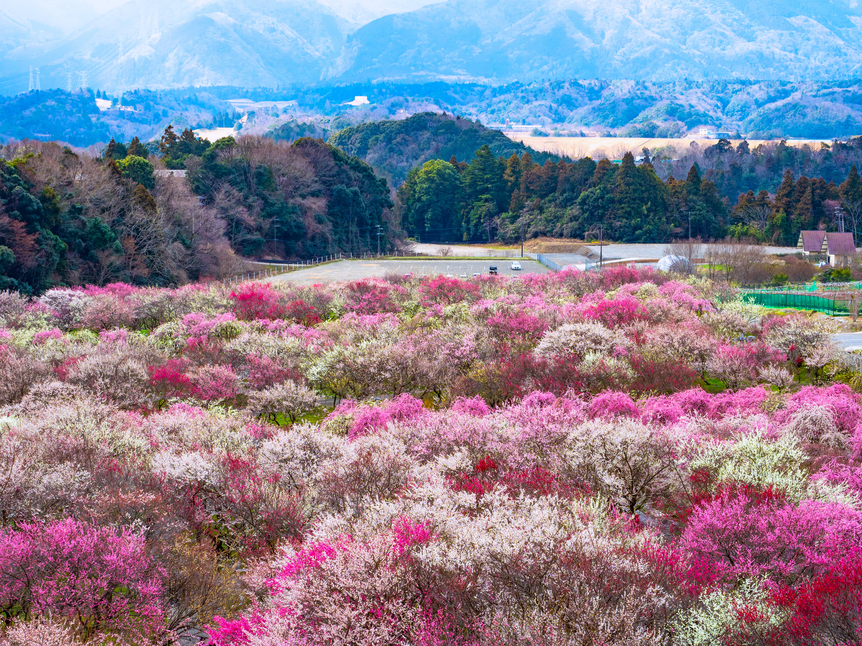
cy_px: 323
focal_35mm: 64
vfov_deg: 22.9
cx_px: 431
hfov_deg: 30.3
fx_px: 1594
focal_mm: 32
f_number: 7.1
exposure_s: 1/200
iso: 200
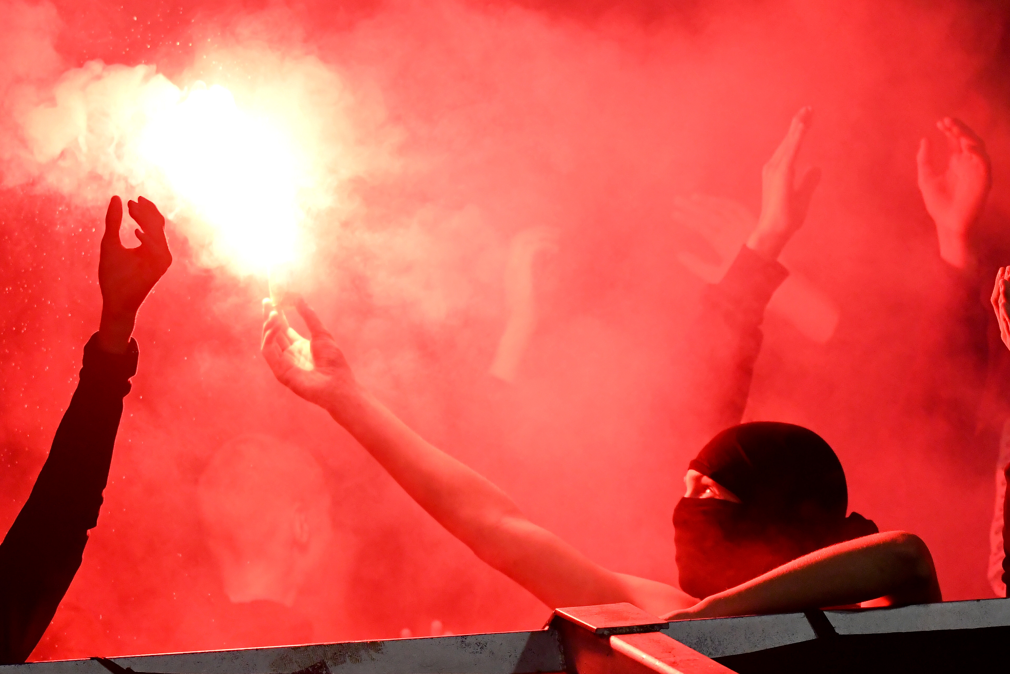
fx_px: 11221
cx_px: 505
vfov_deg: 3.4
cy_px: 337
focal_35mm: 400
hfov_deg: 5.2
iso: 2500
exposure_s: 1/2000
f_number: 2.8
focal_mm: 400
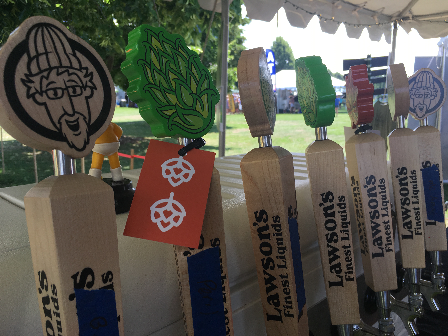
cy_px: 168
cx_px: 224
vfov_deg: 48.2
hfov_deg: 61.7
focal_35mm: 29
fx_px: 375
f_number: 2.2
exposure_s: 1/313
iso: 25
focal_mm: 4.15
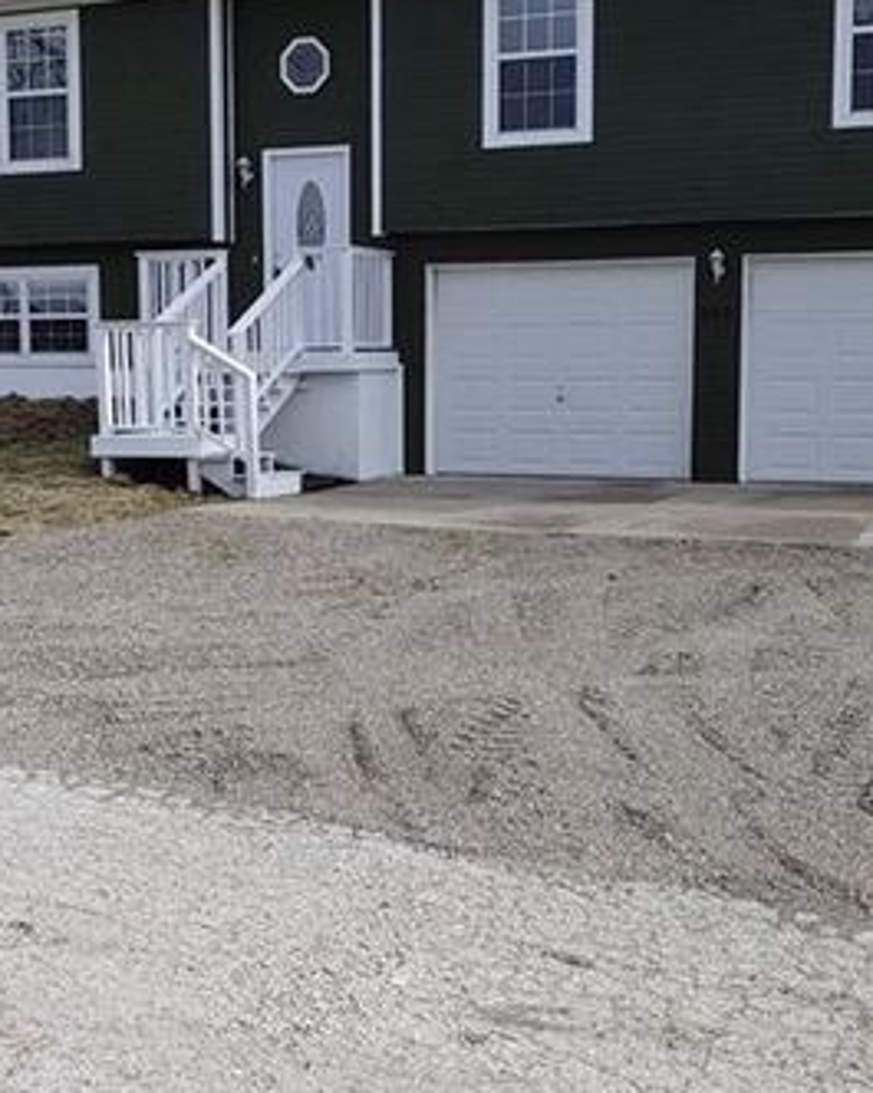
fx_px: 1649
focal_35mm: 51
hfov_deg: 29.6
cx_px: 418
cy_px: 486
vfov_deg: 36.6
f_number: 1.8
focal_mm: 4.36
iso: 100
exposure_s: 1/2899
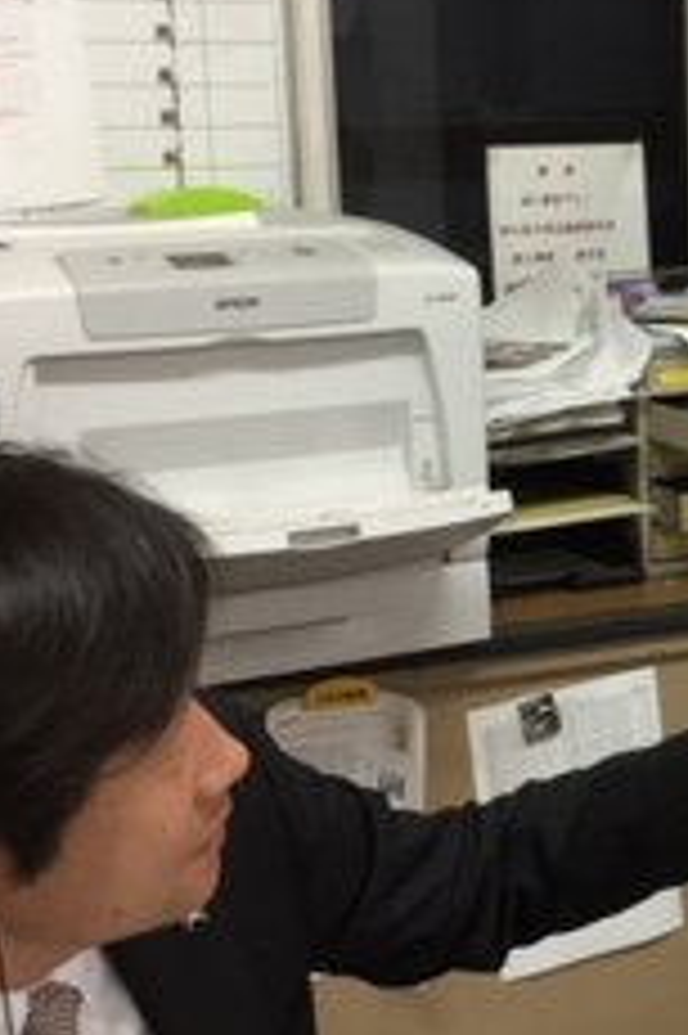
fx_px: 2411
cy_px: 508
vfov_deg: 24.2
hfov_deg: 15.3
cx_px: 953
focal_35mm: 84
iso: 80
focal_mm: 4.15
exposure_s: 1/30
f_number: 2.2
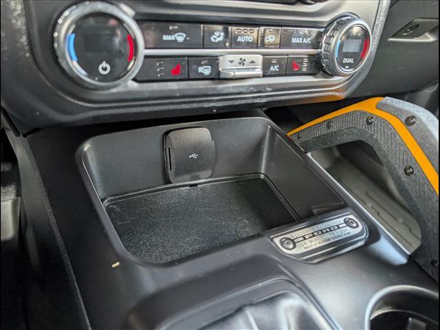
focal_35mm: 24
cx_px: 220
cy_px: 165
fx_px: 305
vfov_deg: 56.8
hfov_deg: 71.6
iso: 118
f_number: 1.68
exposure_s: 1/270
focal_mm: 6.9
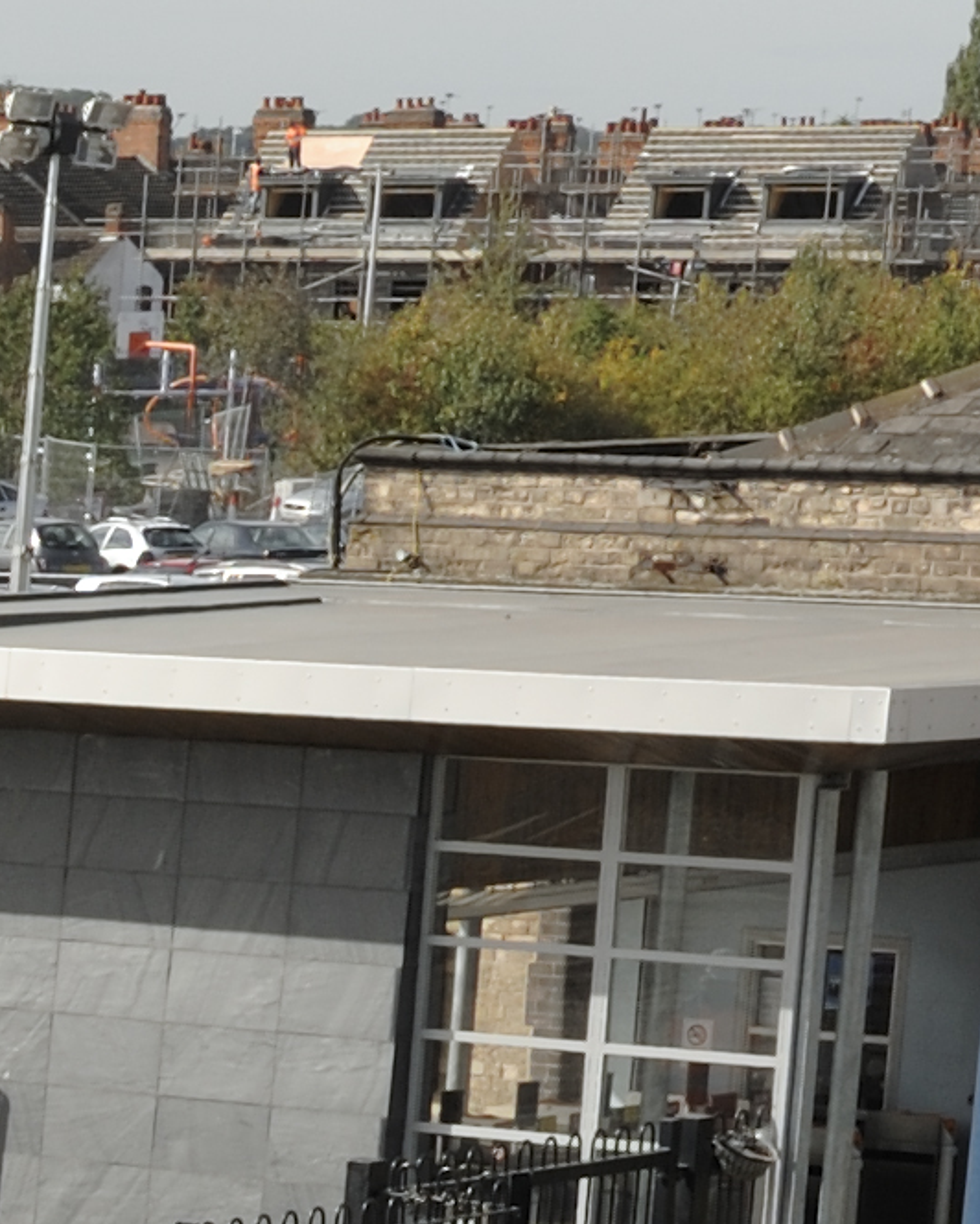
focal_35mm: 216
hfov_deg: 6.6
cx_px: -1763
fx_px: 7831
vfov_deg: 8.6
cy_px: 2172
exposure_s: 1/250
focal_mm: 36
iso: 200
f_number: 11
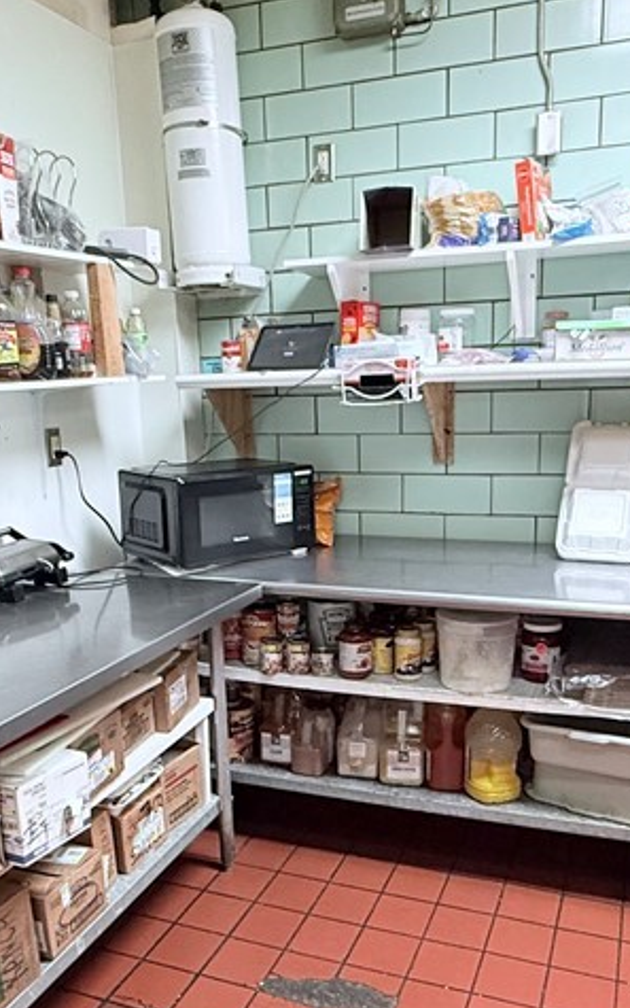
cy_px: 590
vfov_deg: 59.3
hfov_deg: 39.4
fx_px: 879
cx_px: 320
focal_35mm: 32
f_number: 2.2
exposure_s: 1/60
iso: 400
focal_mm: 2.22
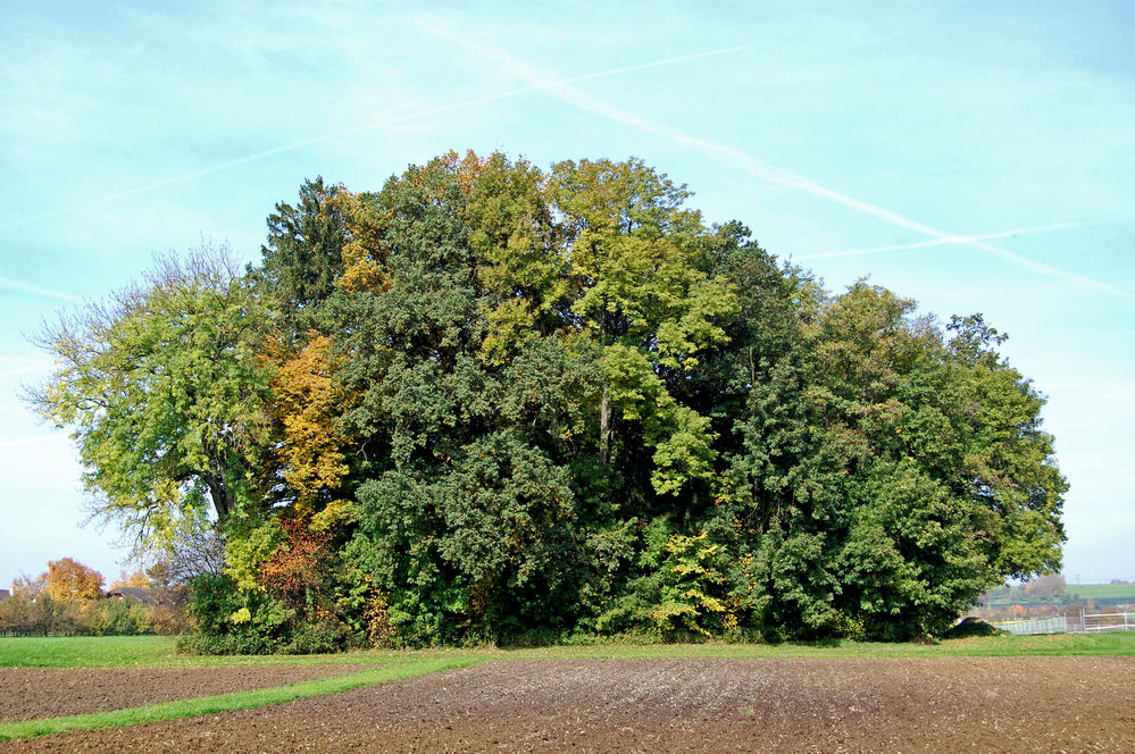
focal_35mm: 46
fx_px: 1465
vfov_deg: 28.9
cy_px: 377
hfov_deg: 42.4
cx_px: 568
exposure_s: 1/200
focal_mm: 31
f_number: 7.1
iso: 200
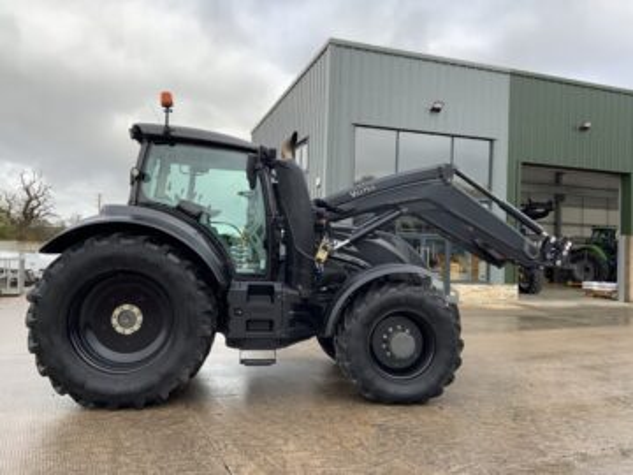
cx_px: 316
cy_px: 238
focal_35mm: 29
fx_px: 530
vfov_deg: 48.2
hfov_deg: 61.7
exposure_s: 1/232
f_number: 1.8
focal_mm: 3
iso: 16
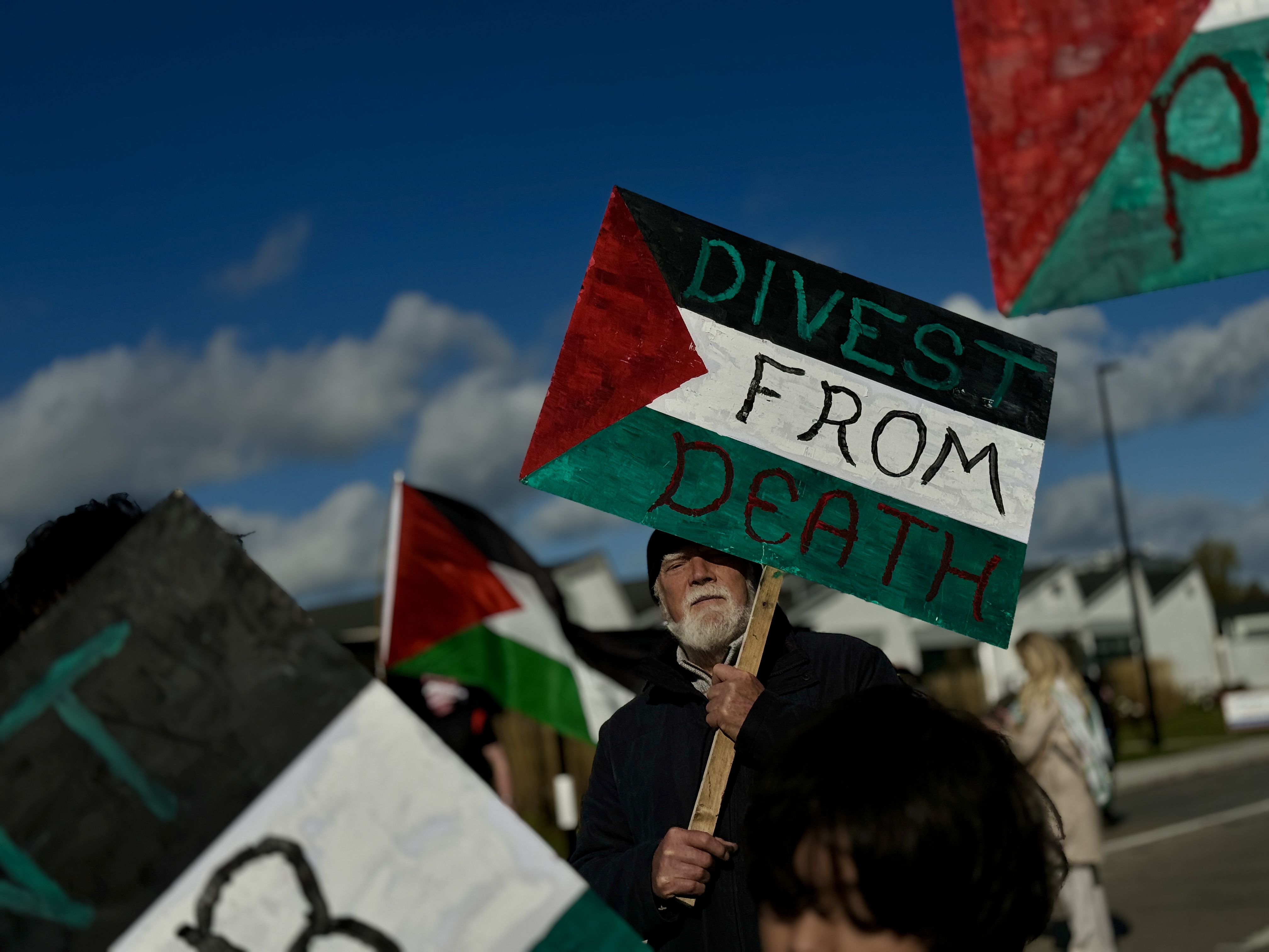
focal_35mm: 48
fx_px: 1760
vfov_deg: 30.3
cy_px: 476
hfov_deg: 39.7
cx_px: 634
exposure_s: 1/50000
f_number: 1.78
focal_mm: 6.76
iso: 50
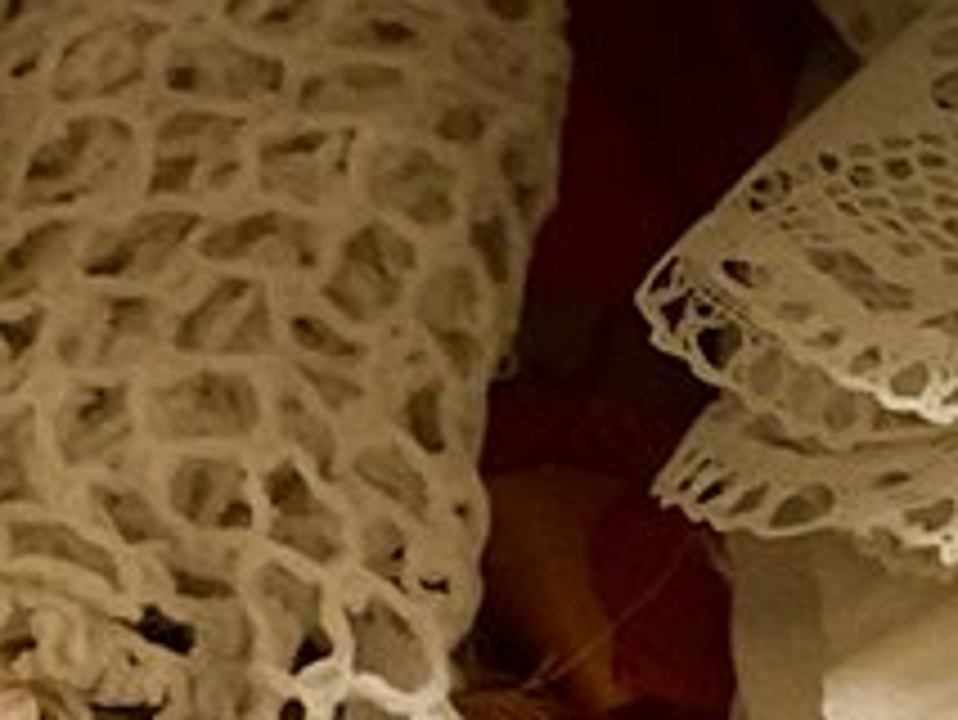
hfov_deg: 9.2
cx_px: 1599
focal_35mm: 206
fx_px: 5704
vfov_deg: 7.2
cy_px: 353
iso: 160
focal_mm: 3
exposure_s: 1/60
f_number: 1.8
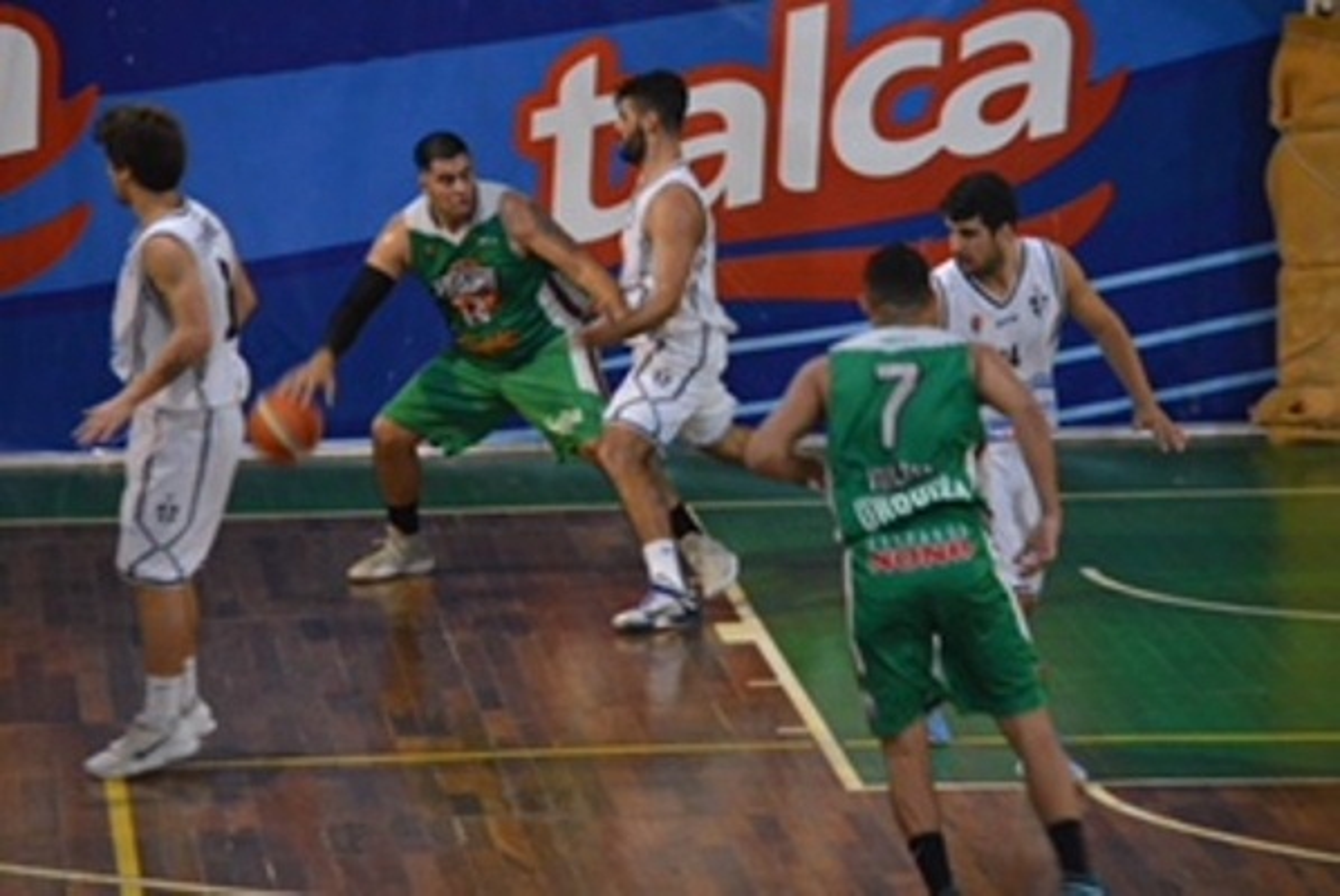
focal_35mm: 232
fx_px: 8662
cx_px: 670
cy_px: 448
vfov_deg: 5.9
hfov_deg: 8.8
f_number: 5
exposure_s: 1/100
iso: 3200
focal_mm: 155
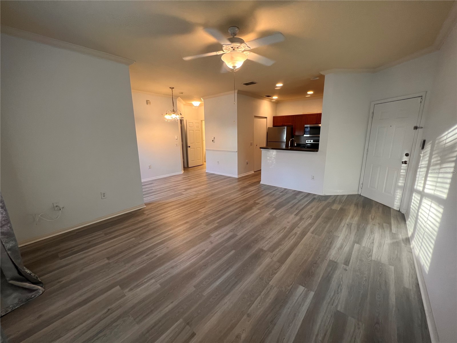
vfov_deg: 89.9
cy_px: 172
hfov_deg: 106.2
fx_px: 172
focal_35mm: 13
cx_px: 228
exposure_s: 1/60
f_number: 1.8
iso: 125
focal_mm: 1.57
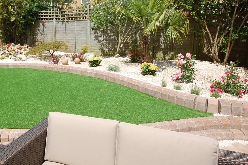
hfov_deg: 56.9
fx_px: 213
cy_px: 56
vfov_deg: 41.8
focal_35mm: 31
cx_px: 57
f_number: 9
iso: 200
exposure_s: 1/320
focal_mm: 11
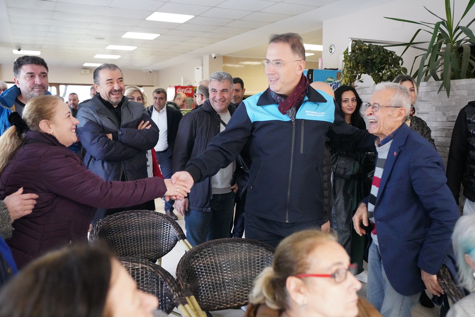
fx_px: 462
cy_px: 158
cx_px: 238
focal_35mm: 35
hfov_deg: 54.4
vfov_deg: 37.9
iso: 12800
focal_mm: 35
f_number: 3.2
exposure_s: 1/1250
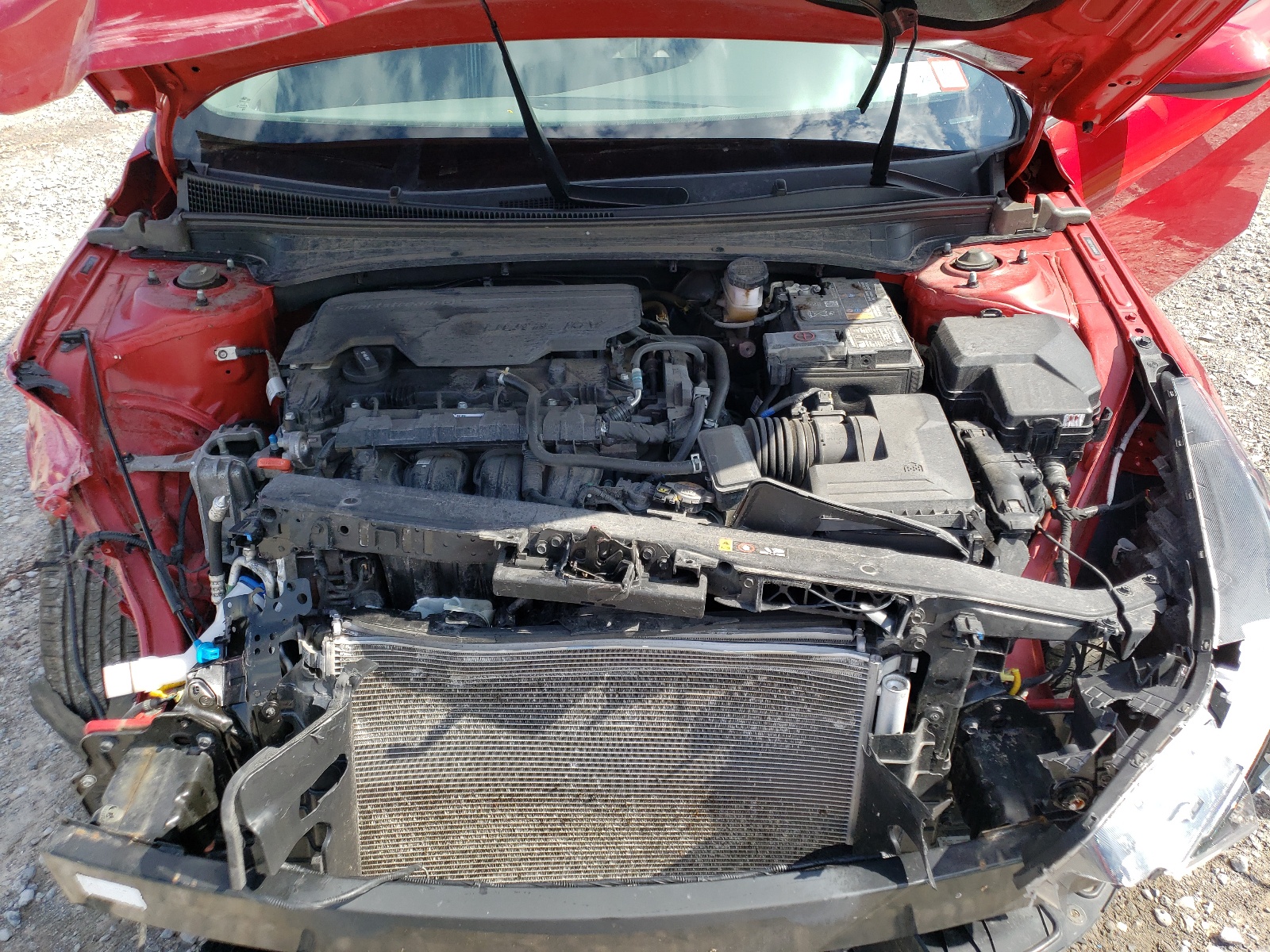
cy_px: 476
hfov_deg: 67.3
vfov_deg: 53.1
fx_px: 954
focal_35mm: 26
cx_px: 635
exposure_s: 1/1111
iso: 50
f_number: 1.5
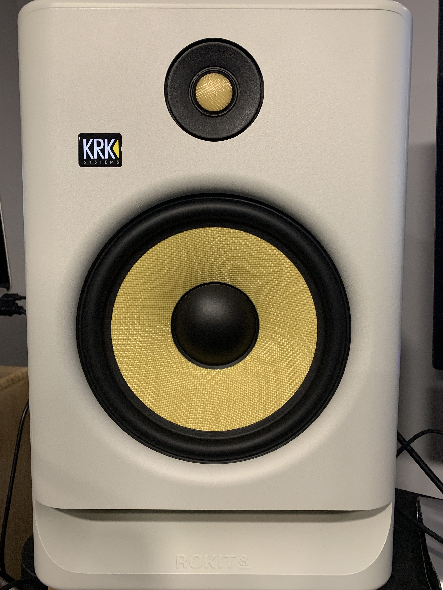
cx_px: 222
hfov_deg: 53.1
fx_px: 444
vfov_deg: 67.3
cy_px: 295
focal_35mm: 26
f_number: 1.8
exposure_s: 1/60
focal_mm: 4.25
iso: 250
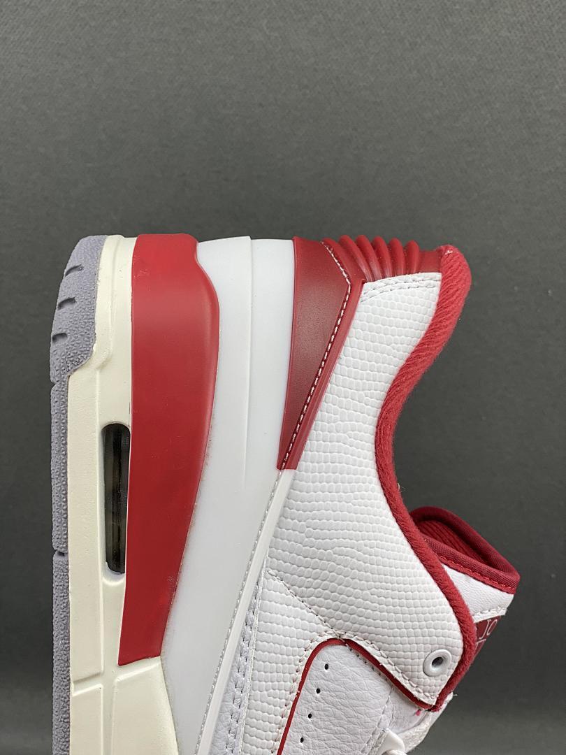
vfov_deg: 36.8
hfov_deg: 28.0
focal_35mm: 52
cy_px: 378
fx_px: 1134
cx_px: 283
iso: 40
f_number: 2
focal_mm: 6
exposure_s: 1/122
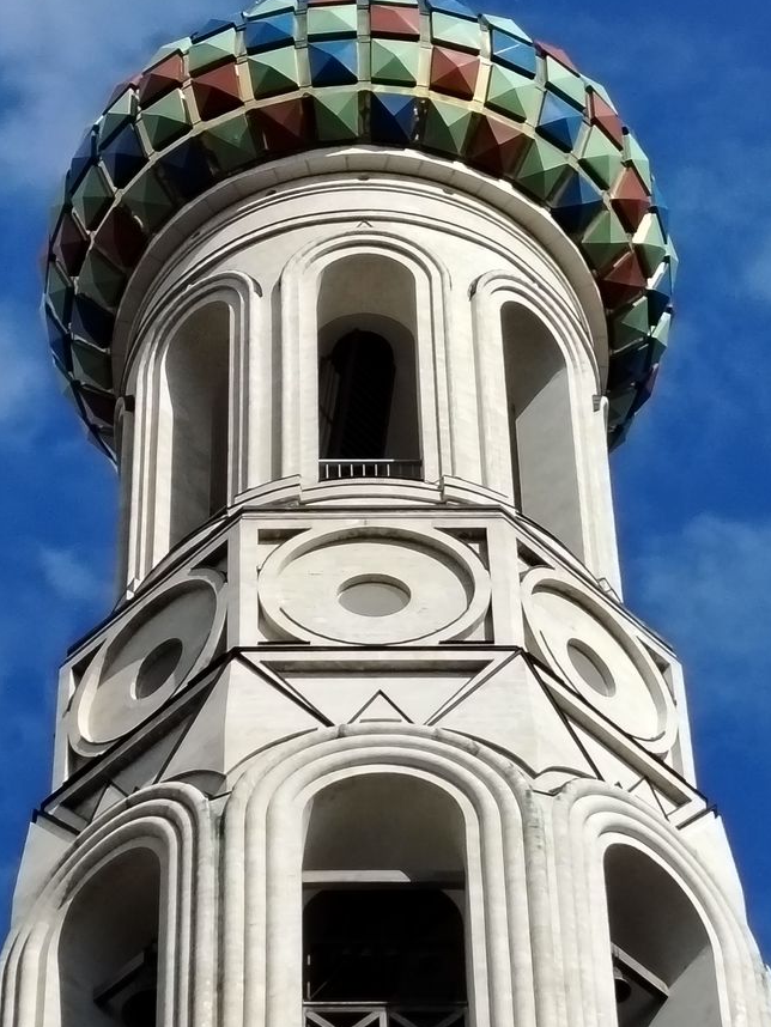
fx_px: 4690
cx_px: 383
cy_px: 436
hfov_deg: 9.4
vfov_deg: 12.5
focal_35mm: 158
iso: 100
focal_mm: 5.25
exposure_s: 1/1082
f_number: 1.75
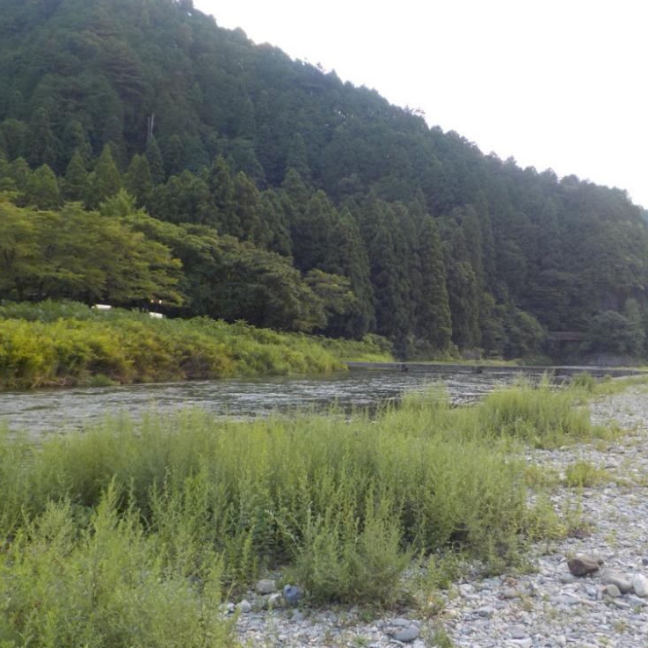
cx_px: 385
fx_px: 762
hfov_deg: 45.8
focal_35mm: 36
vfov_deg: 46.0
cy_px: 320
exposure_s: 1/60
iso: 125
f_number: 3.3
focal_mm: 4.1
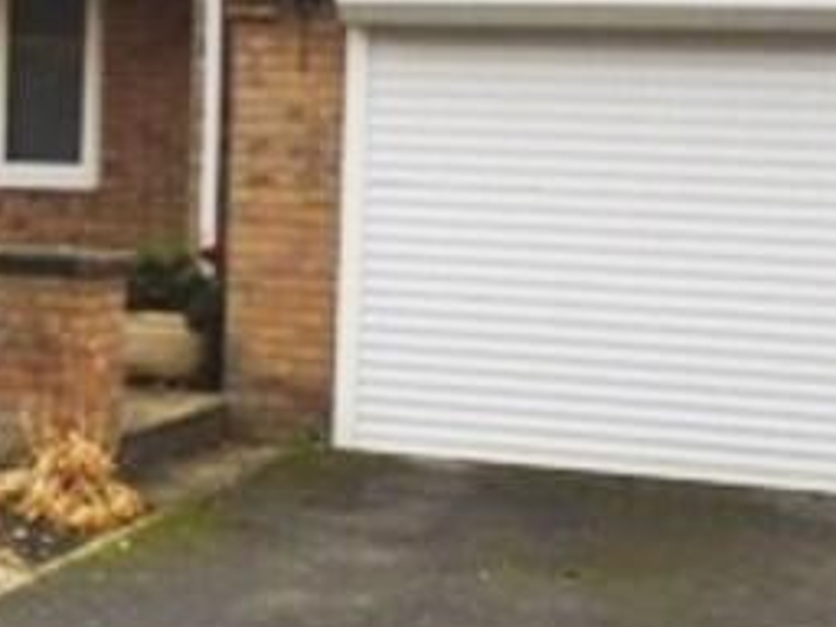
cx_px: -490
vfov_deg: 14.2
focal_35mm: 104
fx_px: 2512
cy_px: 202
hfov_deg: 16.8
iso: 100
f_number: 3.5
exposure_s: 1/100
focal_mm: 4.6
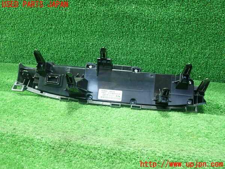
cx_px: 112
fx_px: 195
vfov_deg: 46.8
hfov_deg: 60.0
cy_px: 84
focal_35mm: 30
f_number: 2.3
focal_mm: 5.5
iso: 800
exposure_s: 1/100
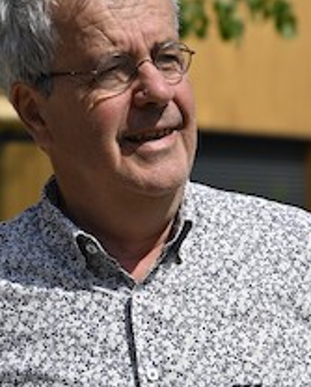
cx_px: 147
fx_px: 2170
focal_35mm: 189
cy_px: 83
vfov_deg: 10.2
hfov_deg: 8.2
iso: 100
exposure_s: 1/2000
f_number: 3.5
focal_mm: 70
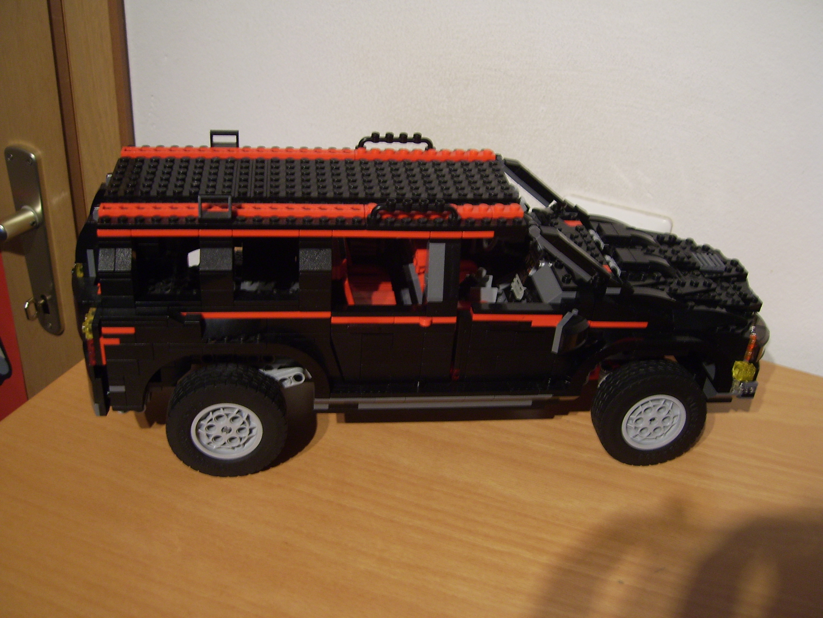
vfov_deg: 37.7
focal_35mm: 38
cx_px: 412
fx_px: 903
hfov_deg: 49.0
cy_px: 309
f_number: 2.8
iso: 100
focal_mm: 7.8
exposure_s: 1/10
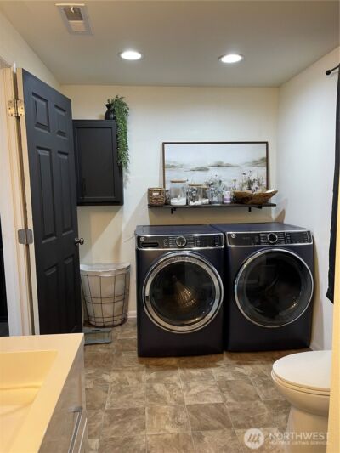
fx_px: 327
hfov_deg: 54.9
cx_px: 170
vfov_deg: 69.4
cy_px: 226
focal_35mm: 25
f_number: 1.6
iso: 100
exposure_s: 1/60
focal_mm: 5.1
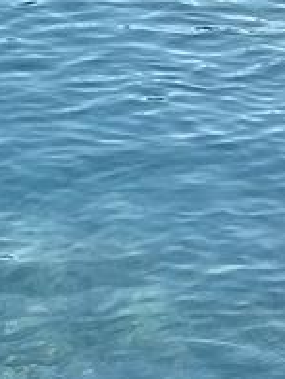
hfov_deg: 7.3
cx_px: 52
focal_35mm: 203
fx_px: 2226
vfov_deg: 9.6
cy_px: -85
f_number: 1.5
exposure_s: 1/1511
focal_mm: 5.7
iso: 50
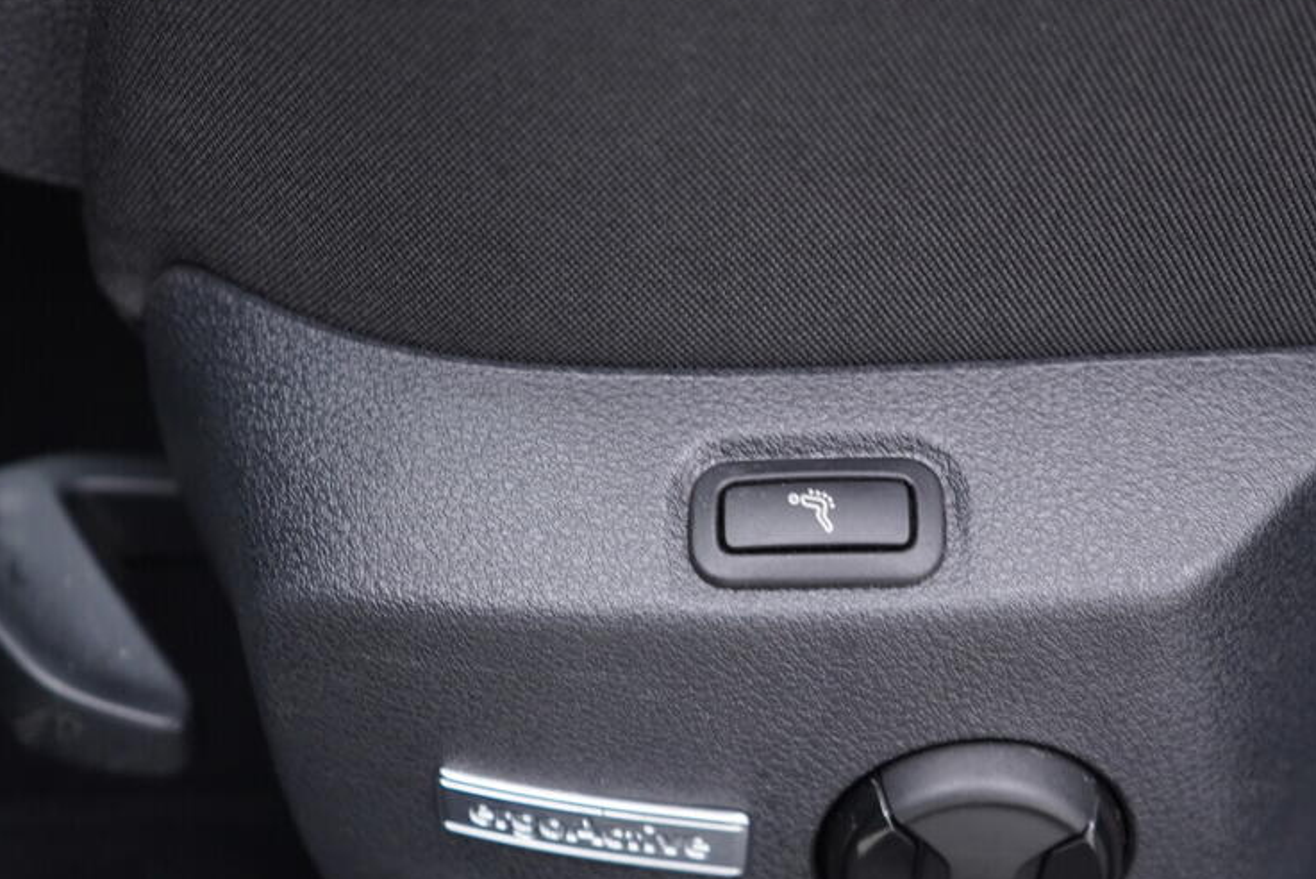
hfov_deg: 39.4
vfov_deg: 26.9
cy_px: 583
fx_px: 1828
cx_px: 782
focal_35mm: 50
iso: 200
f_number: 2.8
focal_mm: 24
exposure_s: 1/40
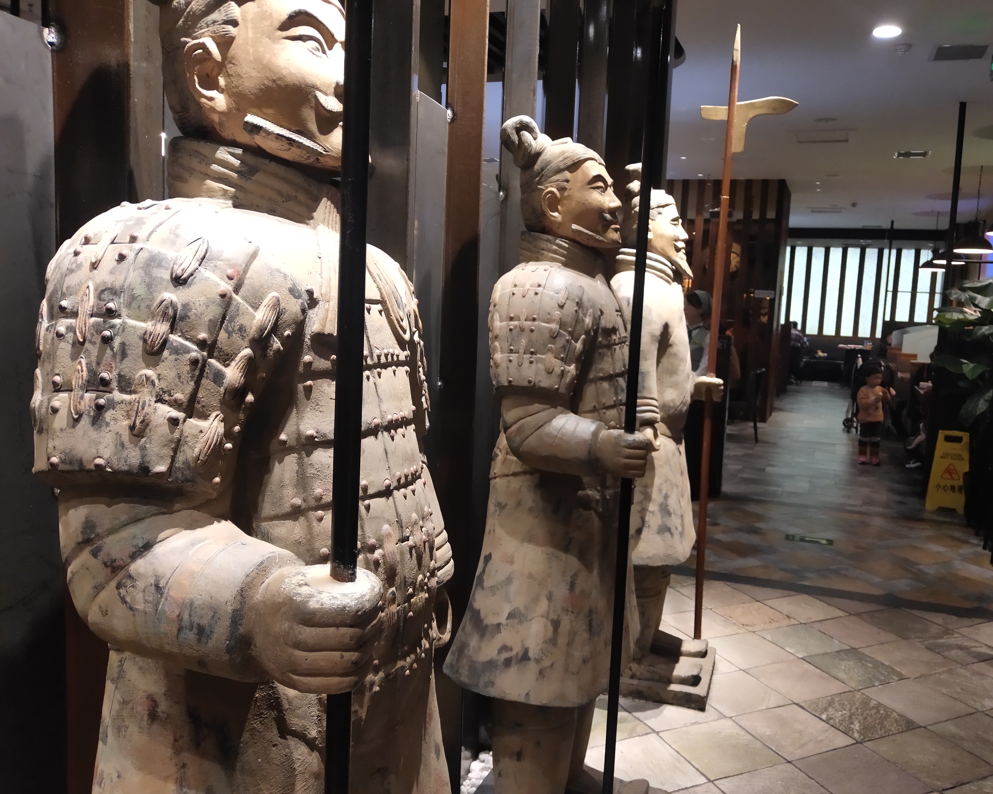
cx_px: 539
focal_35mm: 28
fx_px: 823
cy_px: 407
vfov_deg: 51.5
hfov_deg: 62.1
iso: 387
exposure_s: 1/33
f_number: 2
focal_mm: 3.87
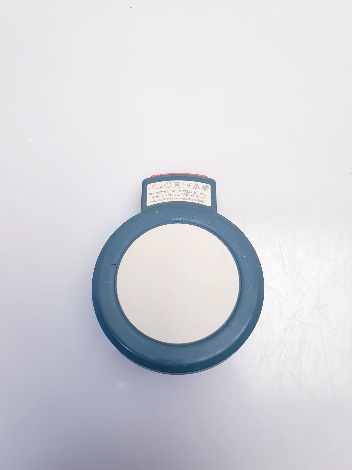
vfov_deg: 67.3
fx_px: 353
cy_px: 235
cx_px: 176
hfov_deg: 53.1
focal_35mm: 26
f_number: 2.4
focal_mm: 4.3
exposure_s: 1/50
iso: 80
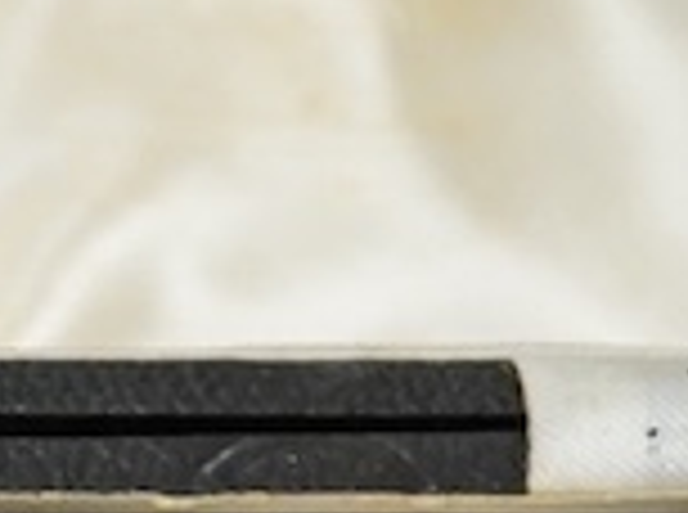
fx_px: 6325
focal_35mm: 319
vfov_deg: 4.6
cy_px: 698
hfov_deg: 6.2
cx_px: -353
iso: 2500
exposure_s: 1/400
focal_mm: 30
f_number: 8
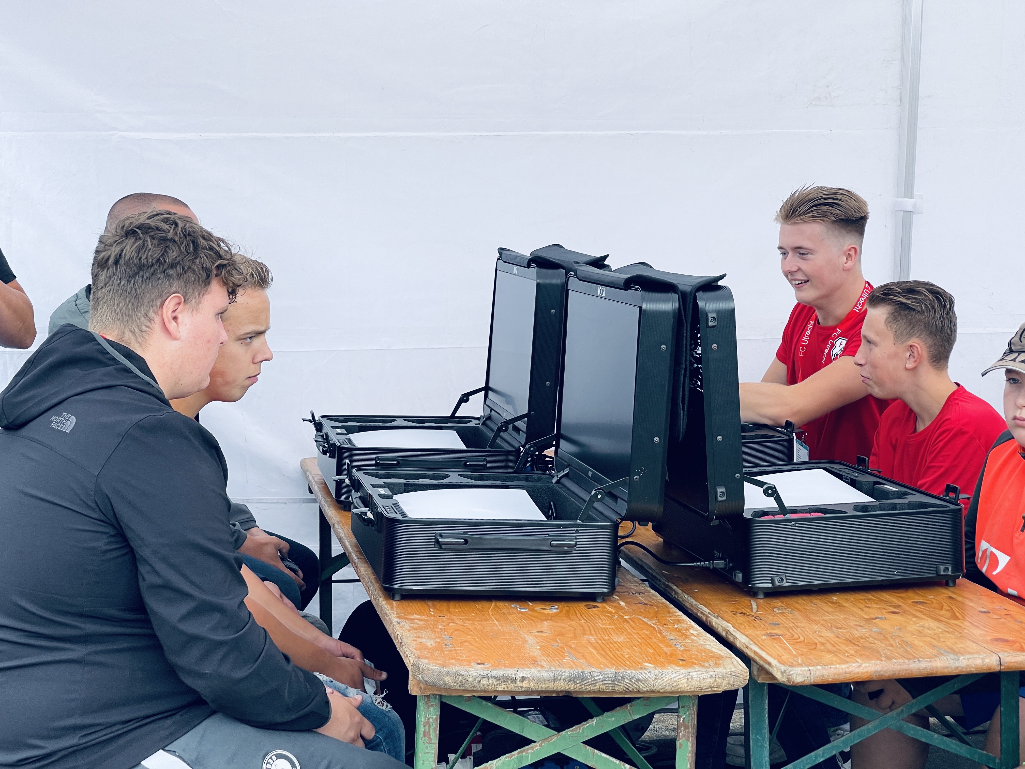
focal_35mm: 64
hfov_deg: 30.3
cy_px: 384
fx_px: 1895
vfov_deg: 22.9
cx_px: 512
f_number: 2.2
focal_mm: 7.5
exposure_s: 1/171
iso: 20
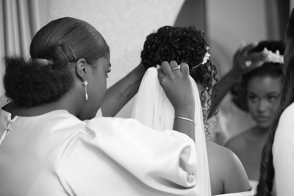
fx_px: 939
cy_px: 98
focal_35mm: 115
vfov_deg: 11.9
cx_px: 147
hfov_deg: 17.8
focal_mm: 115
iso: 250
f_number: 2.8
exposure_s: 1/100
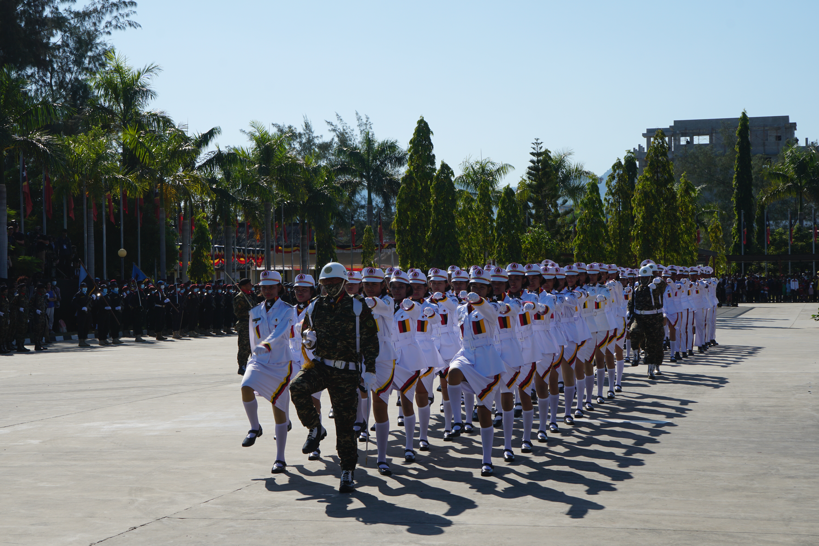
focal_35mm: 68
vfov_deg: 20.2
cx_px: 410
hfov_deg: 29.9
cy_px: 273
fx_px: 1536
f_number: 11
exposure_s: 1/250
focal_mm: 45
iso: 100
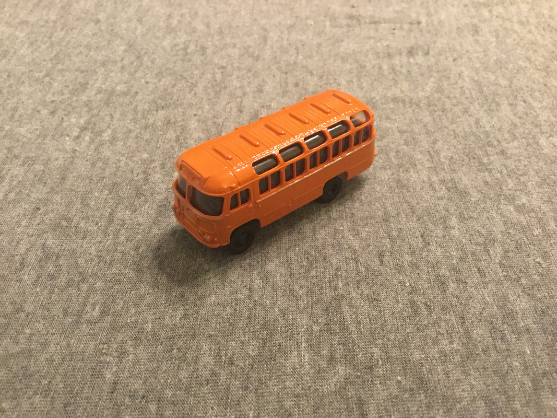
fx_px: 499
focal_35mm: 31
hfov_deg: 58.4
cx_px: 278
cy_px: 209
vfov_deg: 45.4
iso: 200
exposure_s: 1/30
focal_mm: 3.3
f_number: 2.4
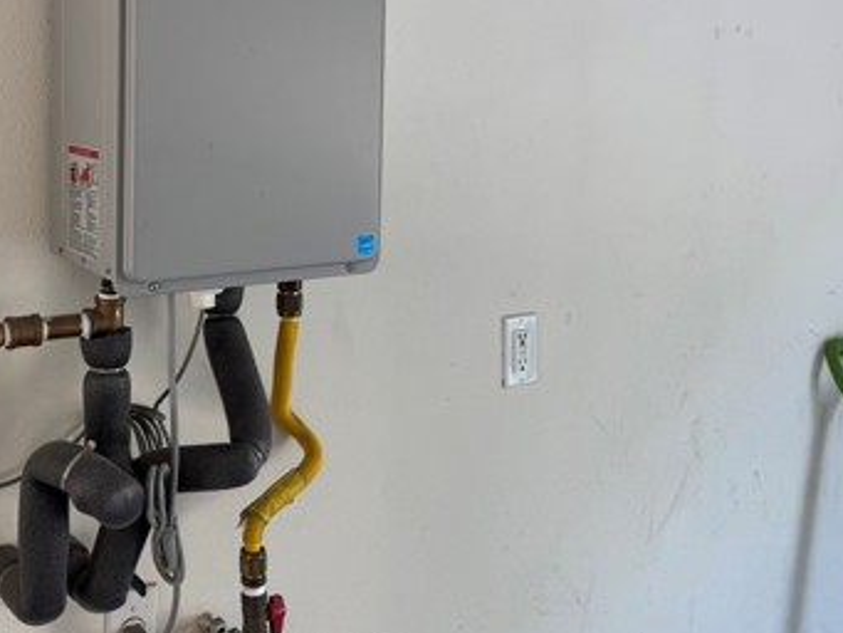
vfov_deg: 31.1
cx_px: 252
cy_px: 99
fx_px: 1096
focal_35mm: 45
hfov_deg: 41.3
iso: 100
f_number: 1.78
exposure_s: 1/121
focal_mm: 6.76
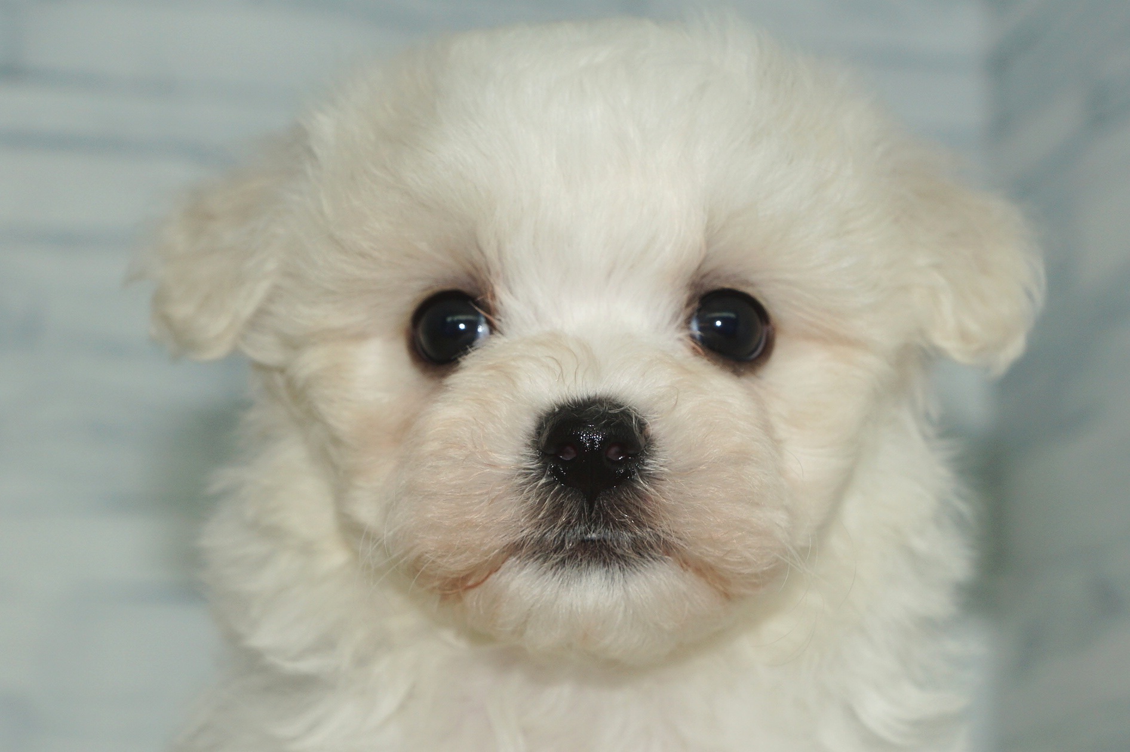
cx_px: 565
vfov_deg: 18.2
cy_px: 376
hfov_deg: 27.0
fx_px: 2353
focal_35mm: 75
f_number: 5.6
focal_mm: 50
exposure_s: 1/160
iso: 100
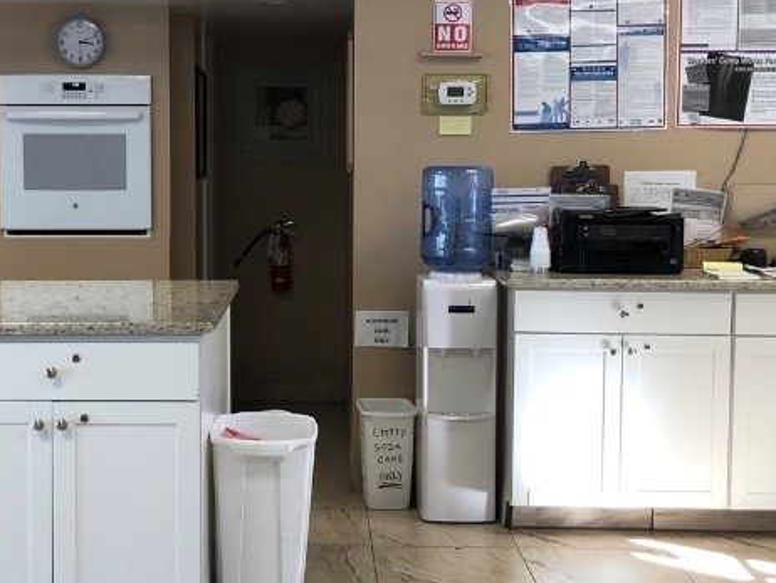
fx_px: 1391
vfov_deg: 23.7
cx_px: 281
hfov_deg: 31.0
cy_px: 264
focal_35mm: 62
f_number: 1.8
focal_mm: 3.99
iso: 25
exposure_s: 1/40
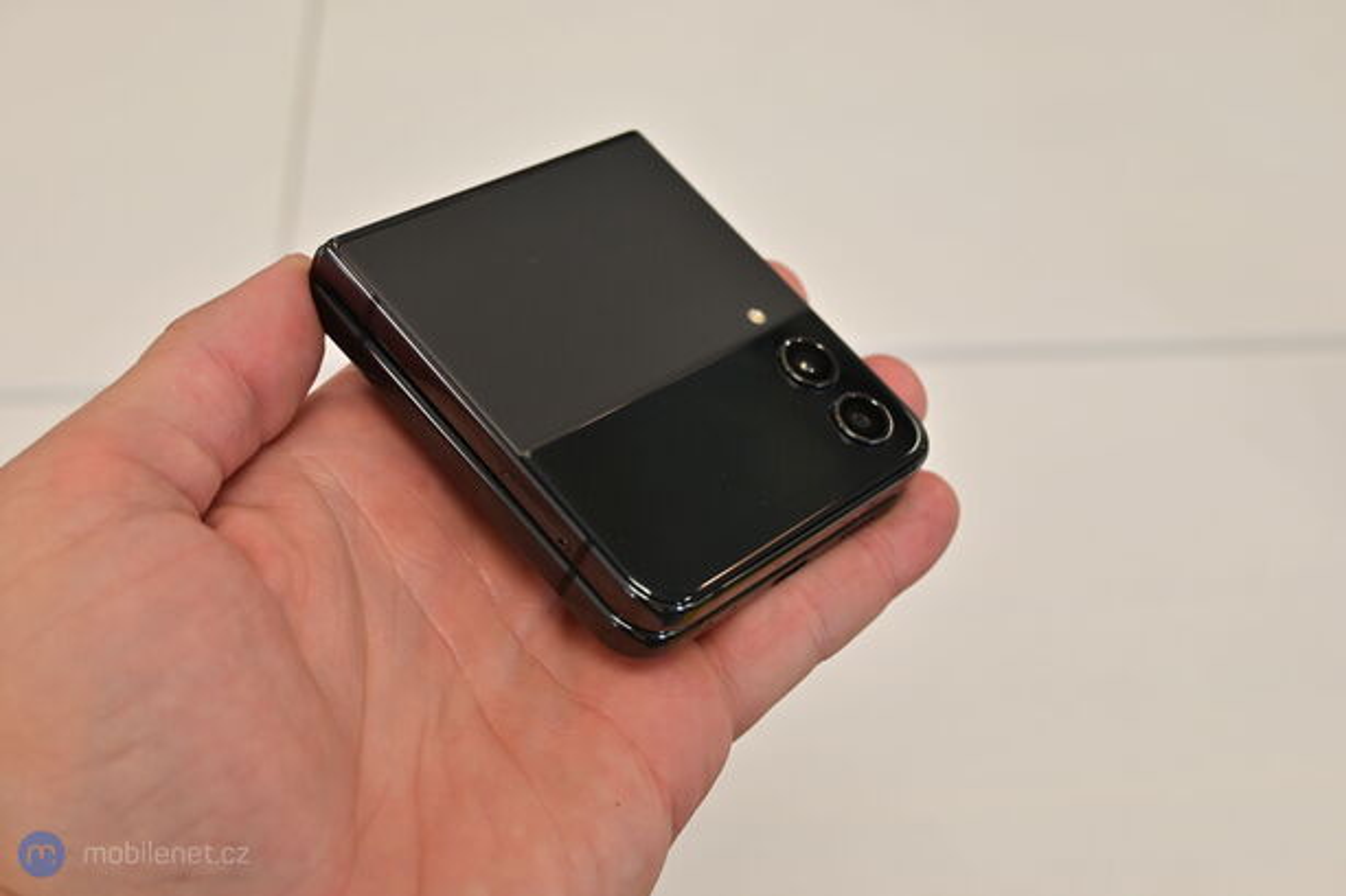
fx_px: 1626
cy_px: 448
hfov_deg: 45.0
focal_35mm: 44
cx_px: 673
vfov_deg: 30.8
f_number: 4.8
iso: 220
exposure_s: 1/50
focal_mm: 29
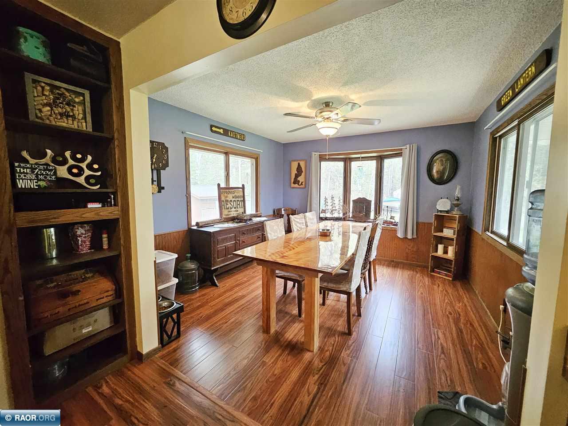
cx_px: 284
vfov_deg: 89.9
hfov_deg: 106.2
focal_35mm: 13
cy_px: 213
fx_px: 213
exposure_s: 1/60
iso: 320
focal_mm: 1.7
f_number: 2.2
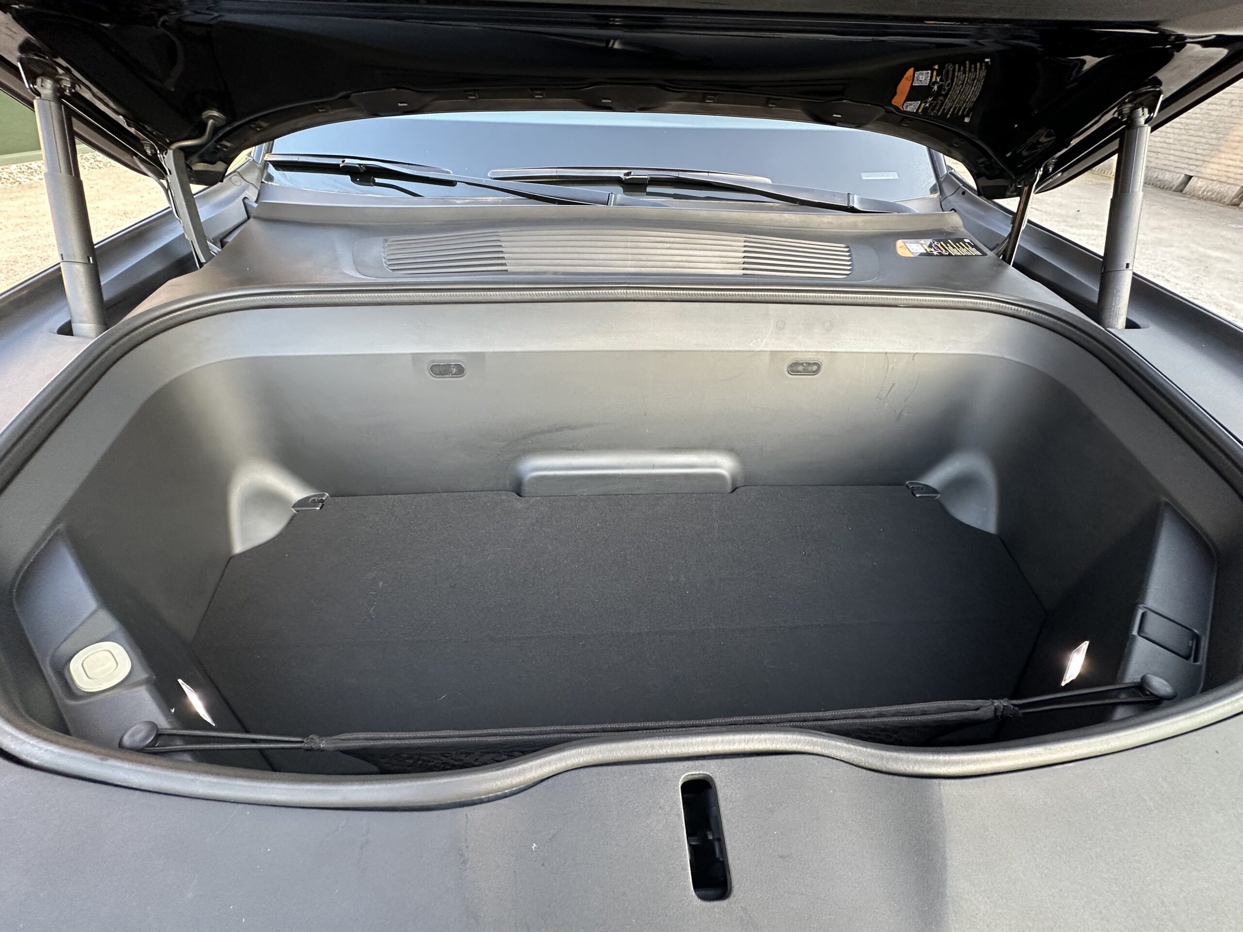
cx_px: 622
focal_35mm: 14
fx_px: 503
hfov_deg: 102.1
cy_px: 466
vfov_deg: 85.7
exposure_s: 1/99
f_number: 2.2
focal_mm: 2.22
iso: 200
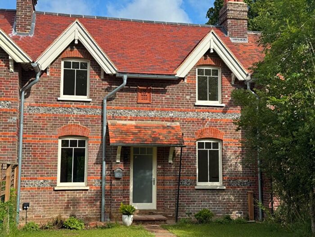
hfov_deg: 39.7
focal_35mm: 48
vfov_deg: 30.3
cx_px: 158
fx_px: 437
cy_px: 118
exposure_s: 1/3096
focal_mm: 6.76
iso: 64
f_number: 1.78
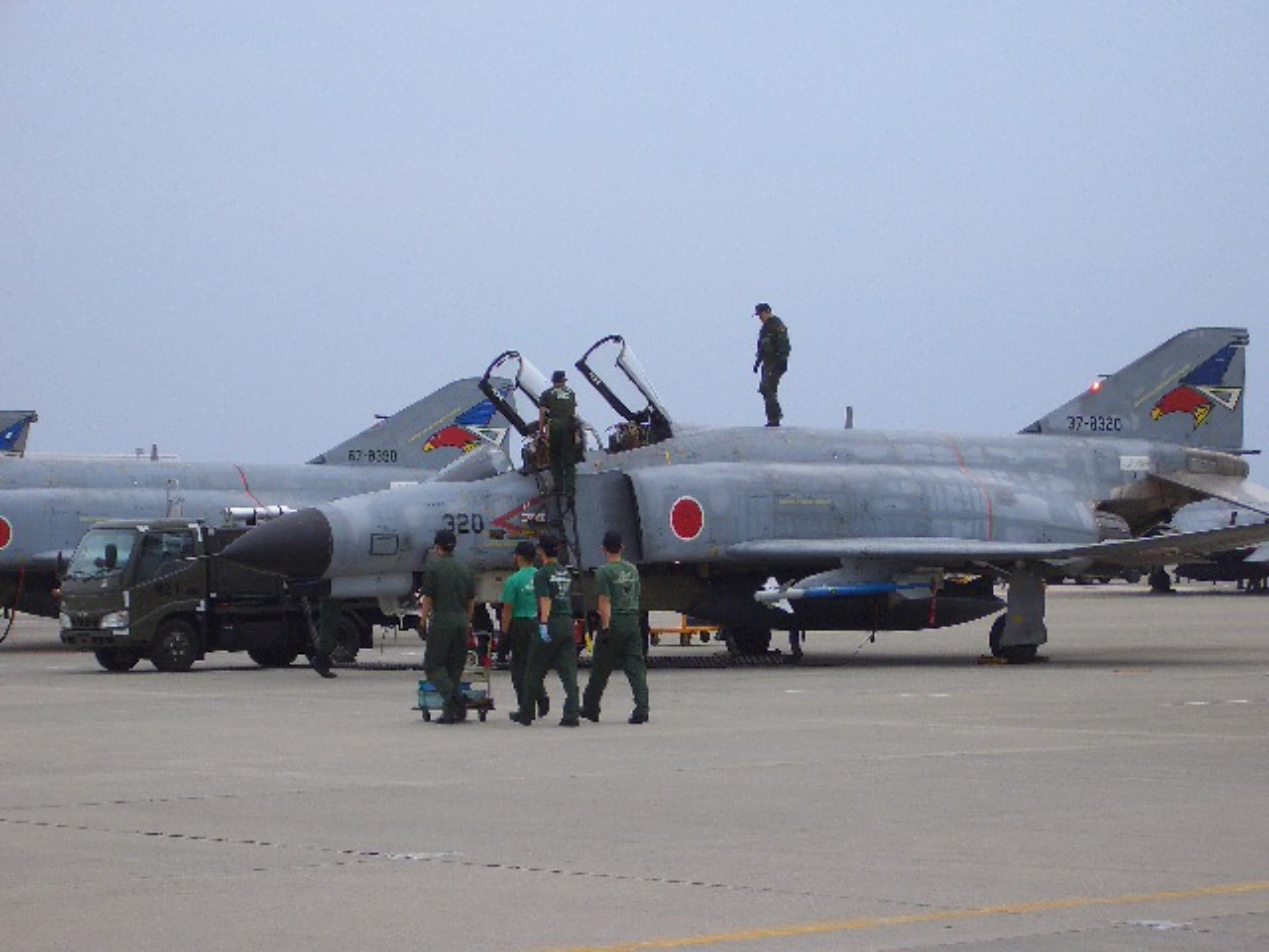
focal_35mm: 105
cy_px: 476
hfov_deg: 18.7
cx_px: 634
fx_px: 3849
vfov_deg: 14.1
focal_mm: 17.4
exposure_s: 1/125
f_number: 4.8
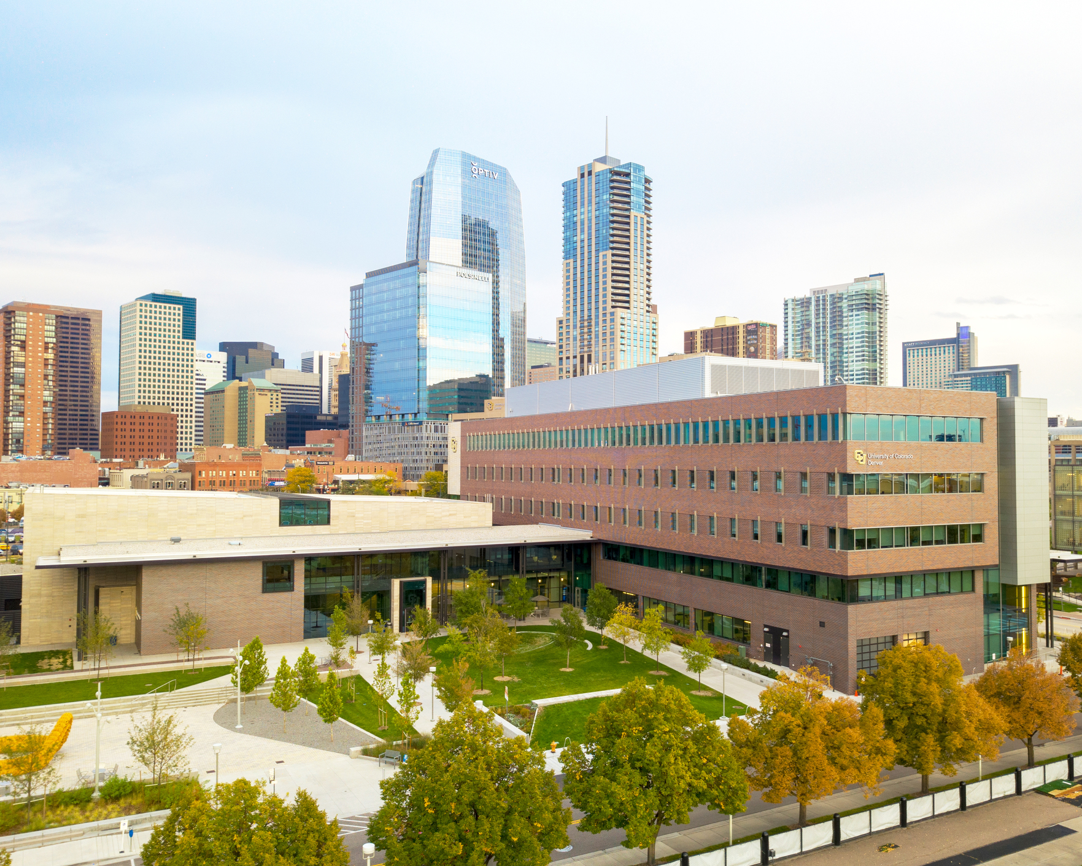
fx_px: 897
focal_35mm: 28
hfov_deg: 62.2
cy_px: 427
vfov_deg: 51.5
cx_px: 570
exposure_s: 1/160
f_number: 2.2
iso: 100
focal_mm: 4.73
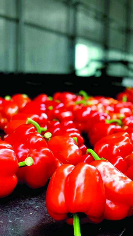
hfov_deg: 19.7
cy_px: 118
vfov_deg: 34.4
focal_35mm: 61
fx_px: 382
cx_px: 69
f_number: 2.4
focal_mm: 6
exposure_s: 1/60
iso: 125
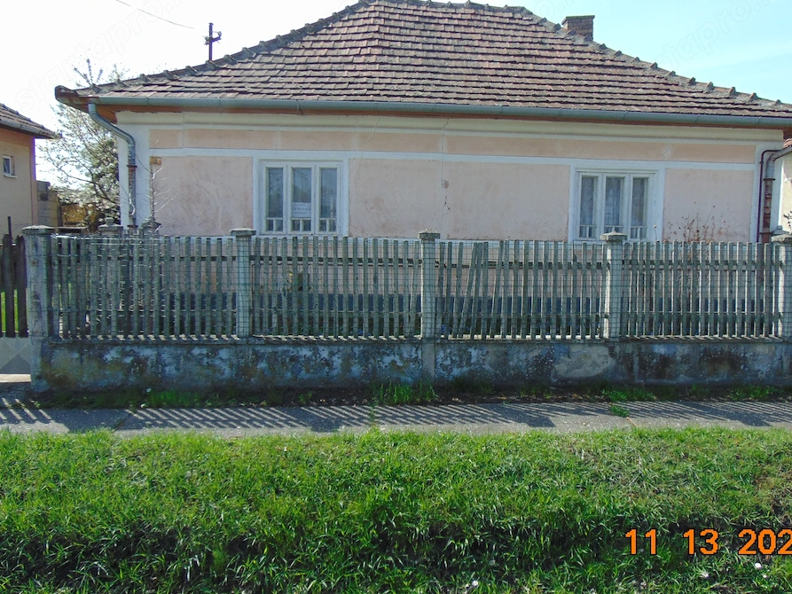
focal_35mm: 28
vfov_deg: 49.7
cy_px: 279
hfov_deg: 63.4
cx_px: 424
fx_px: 641
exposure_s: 1/640
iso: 80
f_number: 3
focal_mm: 4.5
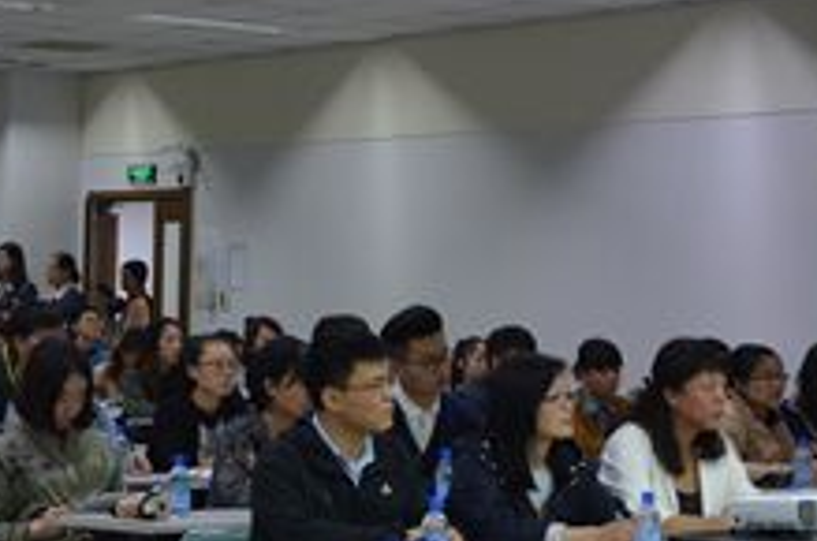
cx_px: 175
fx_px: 2310
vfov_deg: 13.3
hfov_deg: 19.9
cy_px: 211
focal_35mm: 102
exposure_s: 1/60
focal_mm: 24
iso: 800
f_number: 3.8
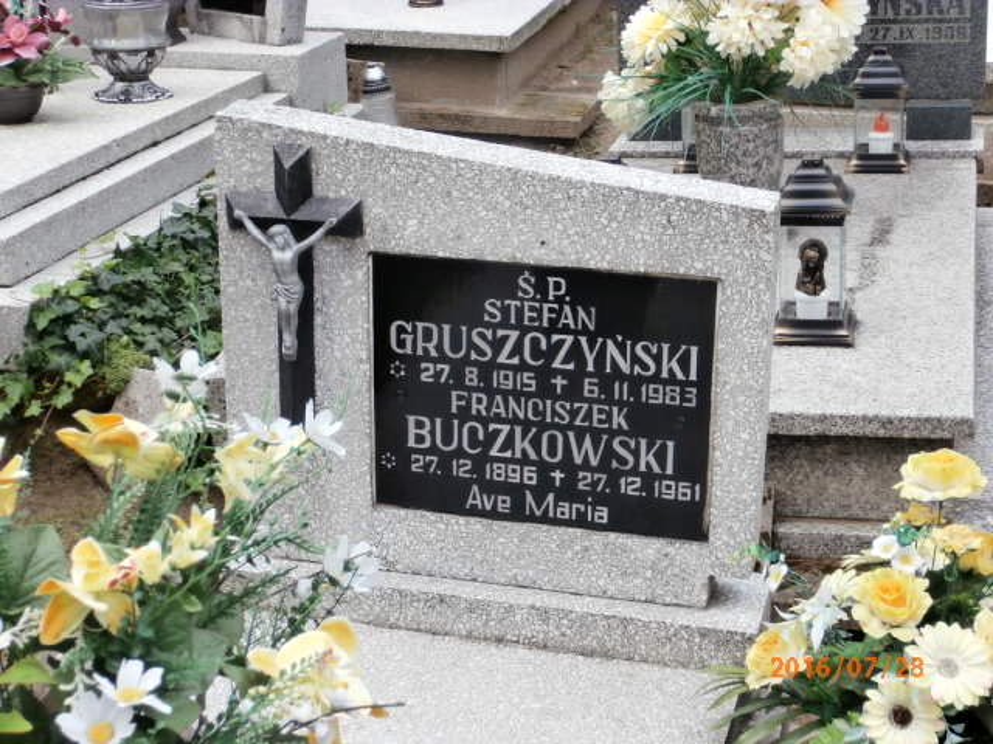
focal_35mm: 68
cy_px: 372
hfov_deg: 28.6
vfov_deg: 21.6
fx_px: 1951
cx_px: 496
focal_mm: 12.1
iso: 100
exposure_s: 1/200
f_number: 4.7
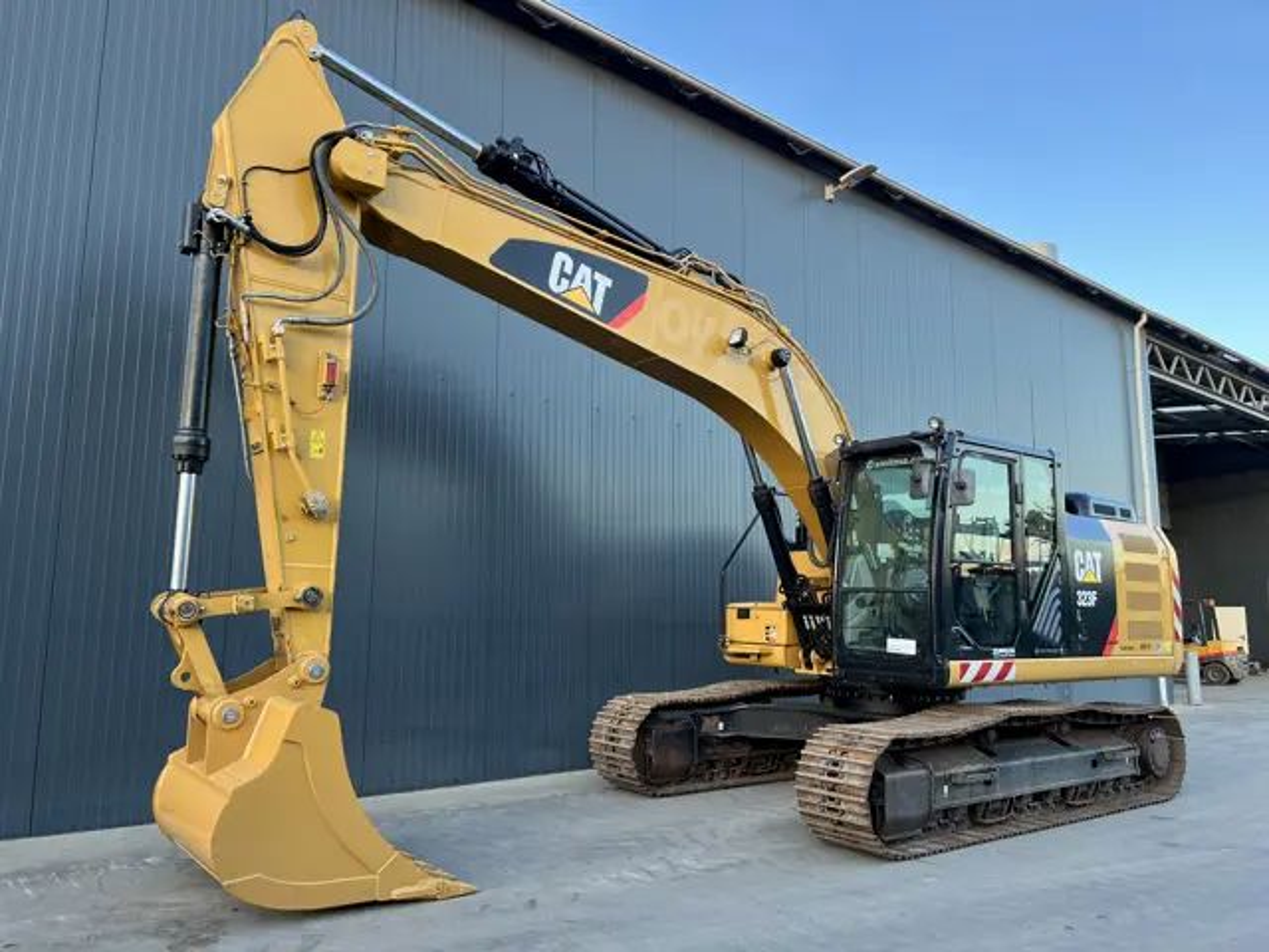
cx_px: 634
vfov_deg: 53.1
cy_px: 476
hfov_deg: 67.3
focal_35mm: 26
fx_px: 953
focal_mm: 5.7
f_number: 1.5
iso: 100
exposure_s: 1/121
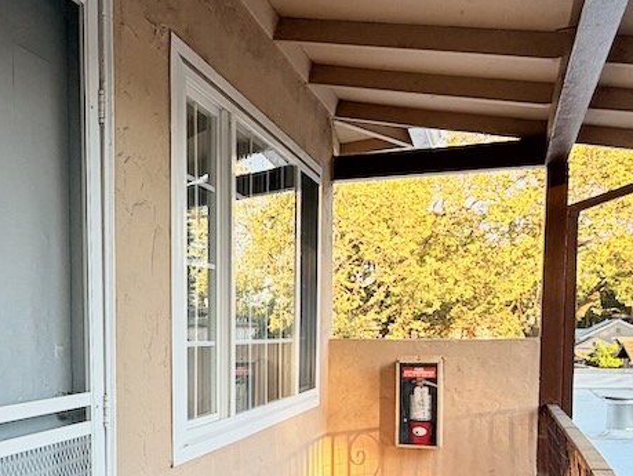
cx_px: 51
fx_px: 714
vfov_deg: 35.5
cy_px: 388
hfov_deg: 43.3
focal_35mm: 39
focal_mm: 2.22
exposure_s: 1/121
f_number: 2.2
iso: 50
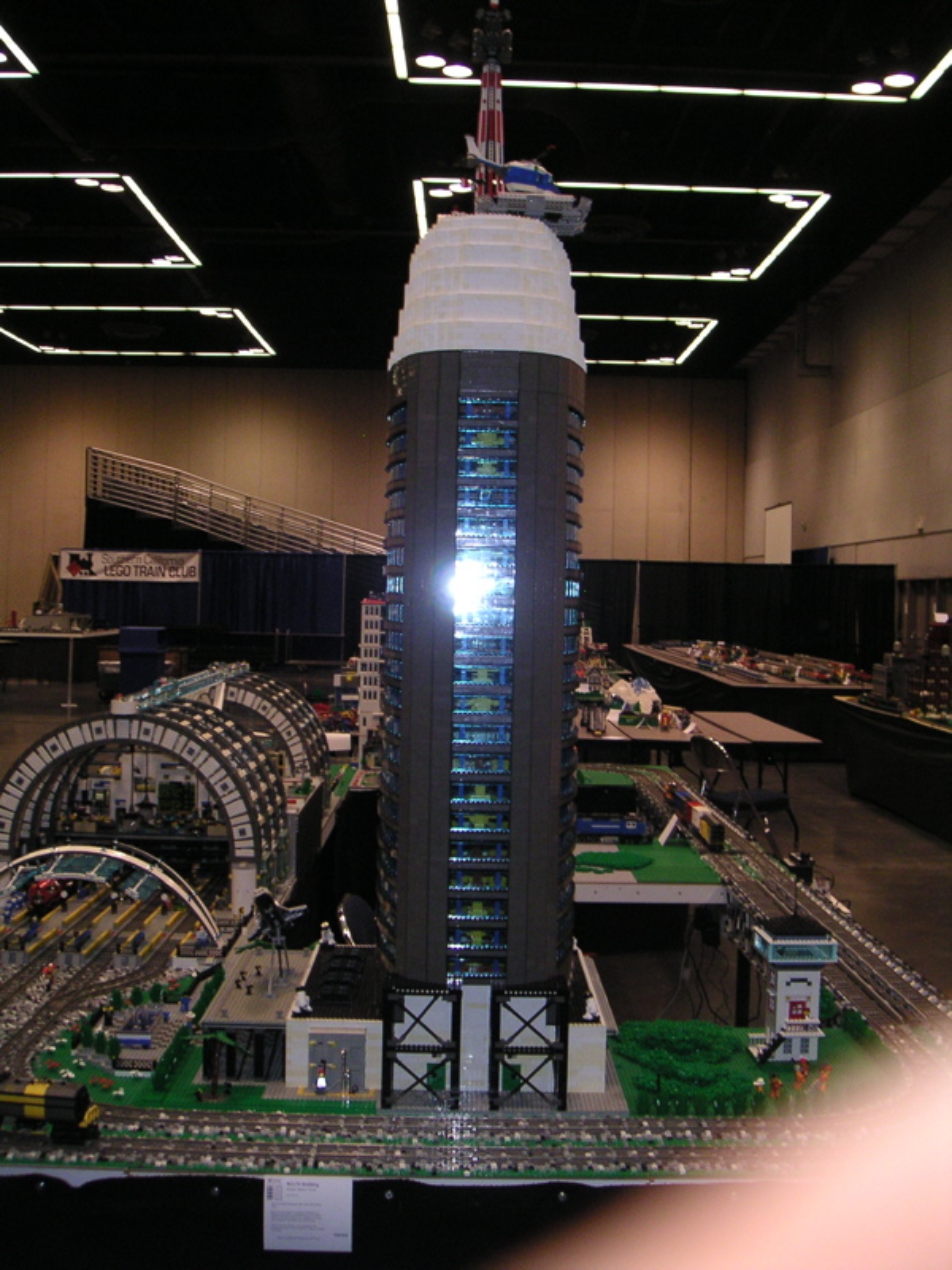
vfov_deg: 49.0
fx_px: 1393
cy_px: 635
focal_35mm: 38
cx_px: 476
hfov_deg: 37.7
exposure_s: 1/45
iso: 160
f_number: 2.8
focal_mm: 6
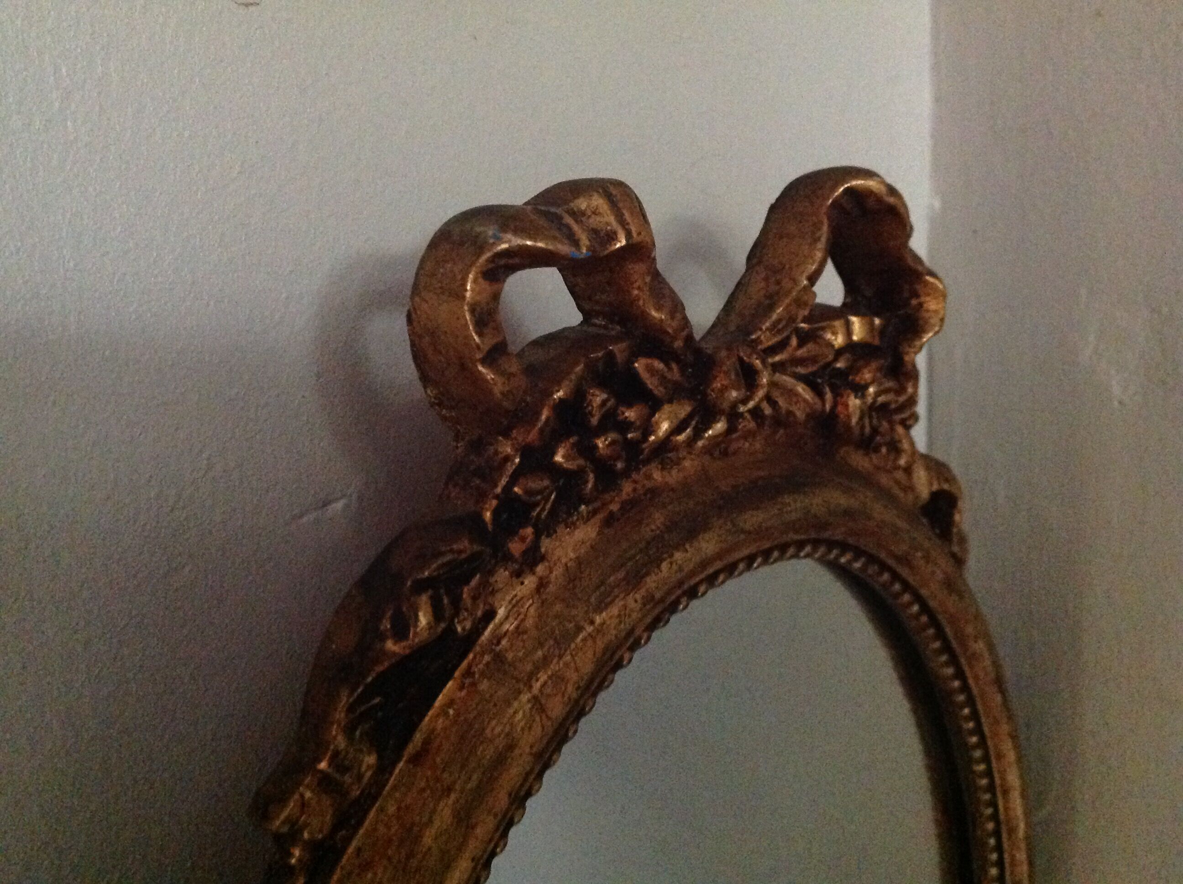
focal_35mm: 35
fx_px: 1194
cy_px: 442
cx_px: 592
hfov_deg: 52.7
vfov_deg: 40.6
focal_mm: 4.28
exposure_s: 1/15
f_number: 2.4
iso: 800
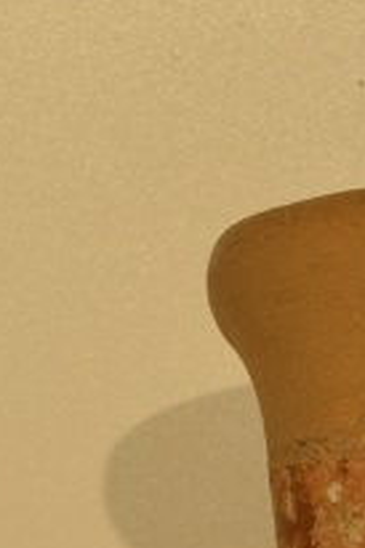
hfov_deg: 4.9
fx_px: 4250
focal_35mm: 279
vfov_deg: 7.1
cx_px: 513
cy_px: 1141
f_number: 25
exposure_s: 1/1.6
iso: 200
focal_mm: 40
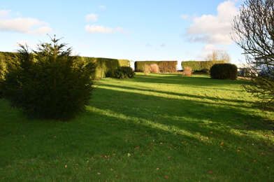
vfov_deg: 46.3
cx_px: 137
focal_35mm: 28
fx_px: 213
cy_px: 91
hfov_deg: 65.6
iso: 500
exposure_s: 1/250
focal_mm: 19
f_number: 9
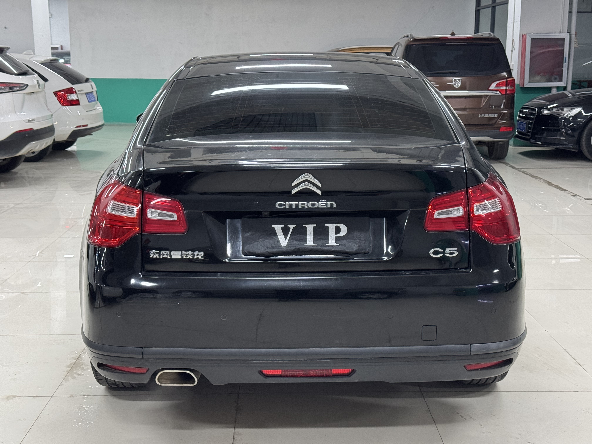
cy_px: 222
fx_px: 821
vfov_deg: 30.3
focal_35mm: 48
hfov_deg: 39.7
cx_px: 296
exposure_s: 1/50
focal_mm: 6.76
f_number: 1.78
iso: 250
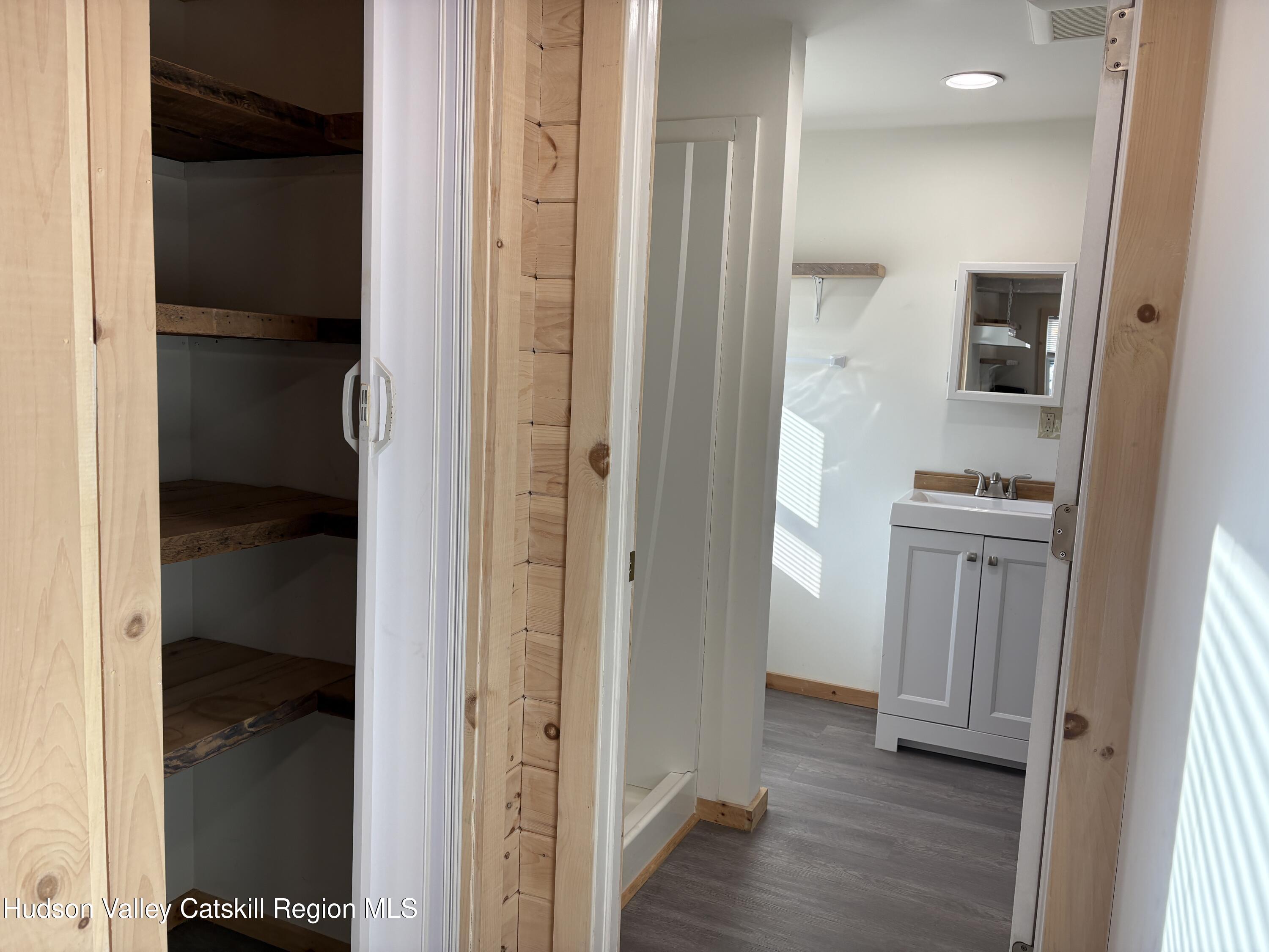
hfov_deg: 67.3
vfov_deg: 53.1
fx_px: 953
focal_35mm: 26
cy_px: 476
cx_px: 634
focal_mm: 5.96
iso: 64
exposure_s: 1/233
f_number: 1.6
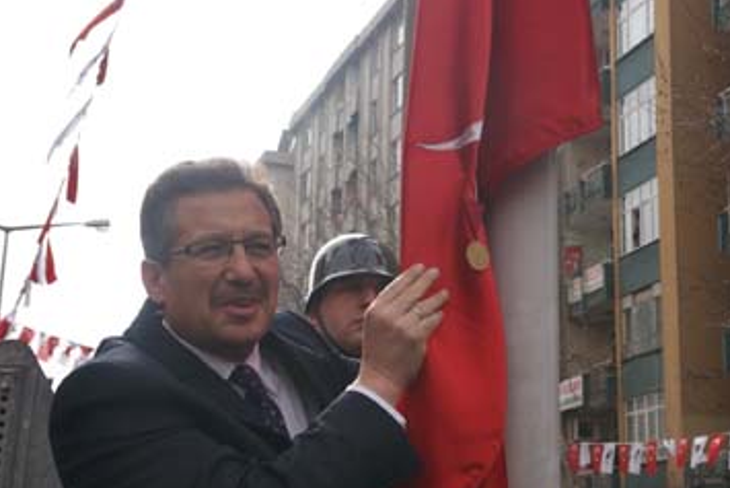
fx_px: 1156
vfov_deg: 23.8
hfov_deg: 35.0
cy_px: 292
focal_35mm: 57
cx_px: 378
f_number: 6.3
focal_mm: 30
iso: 100
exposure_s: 1/200
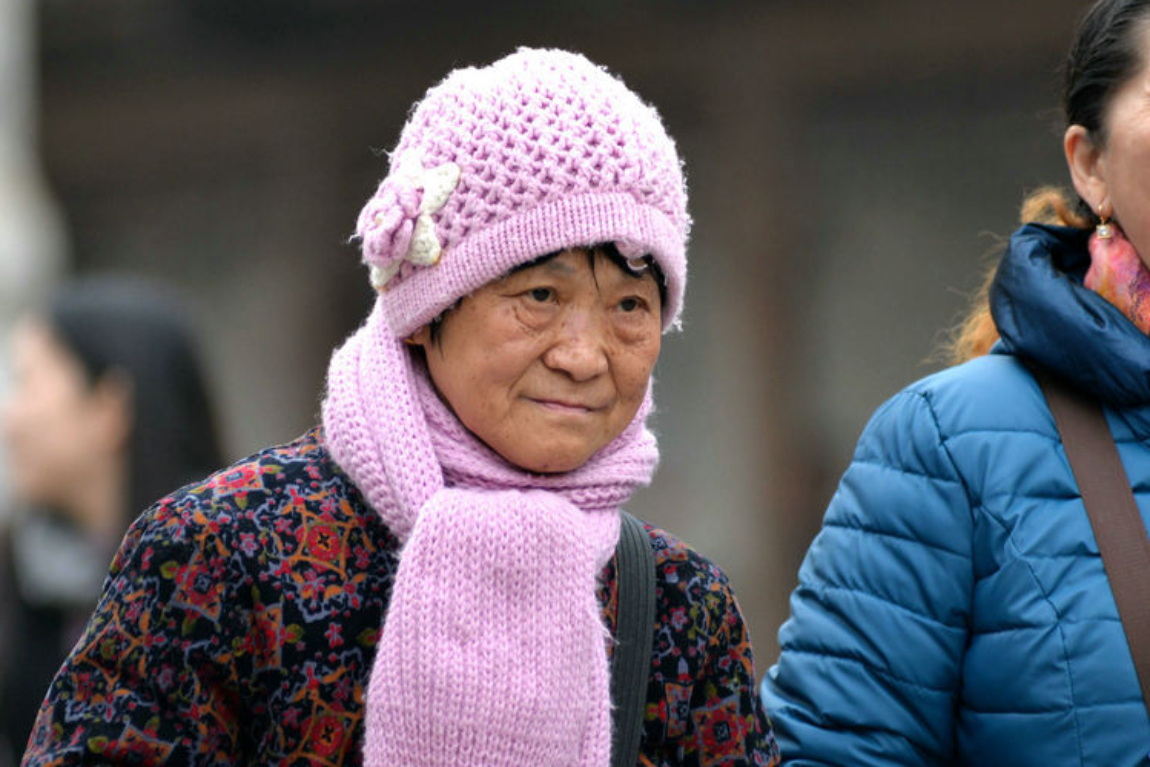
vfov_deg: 4.9
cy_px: 525
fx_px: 8979
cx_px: 606
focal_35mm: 281
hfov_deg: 7.3
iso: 280
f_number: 3.2
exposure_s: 1/640
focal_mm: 200
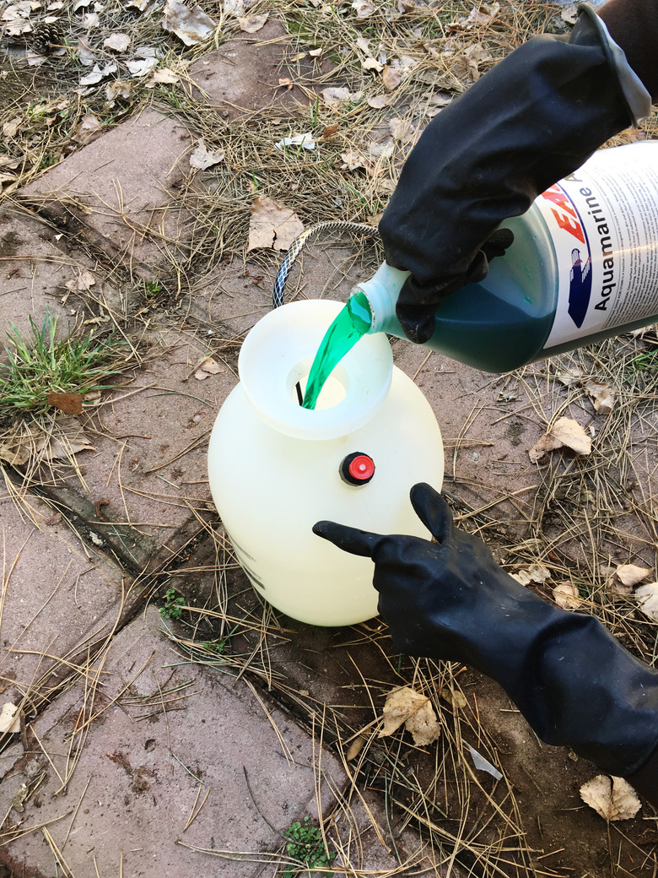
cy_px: 439
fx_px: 735
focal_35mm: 29
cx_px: 329
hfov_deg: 48.2
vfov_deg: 61.7
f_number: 2.2
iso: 32
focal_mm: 4.15
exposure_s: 1/60
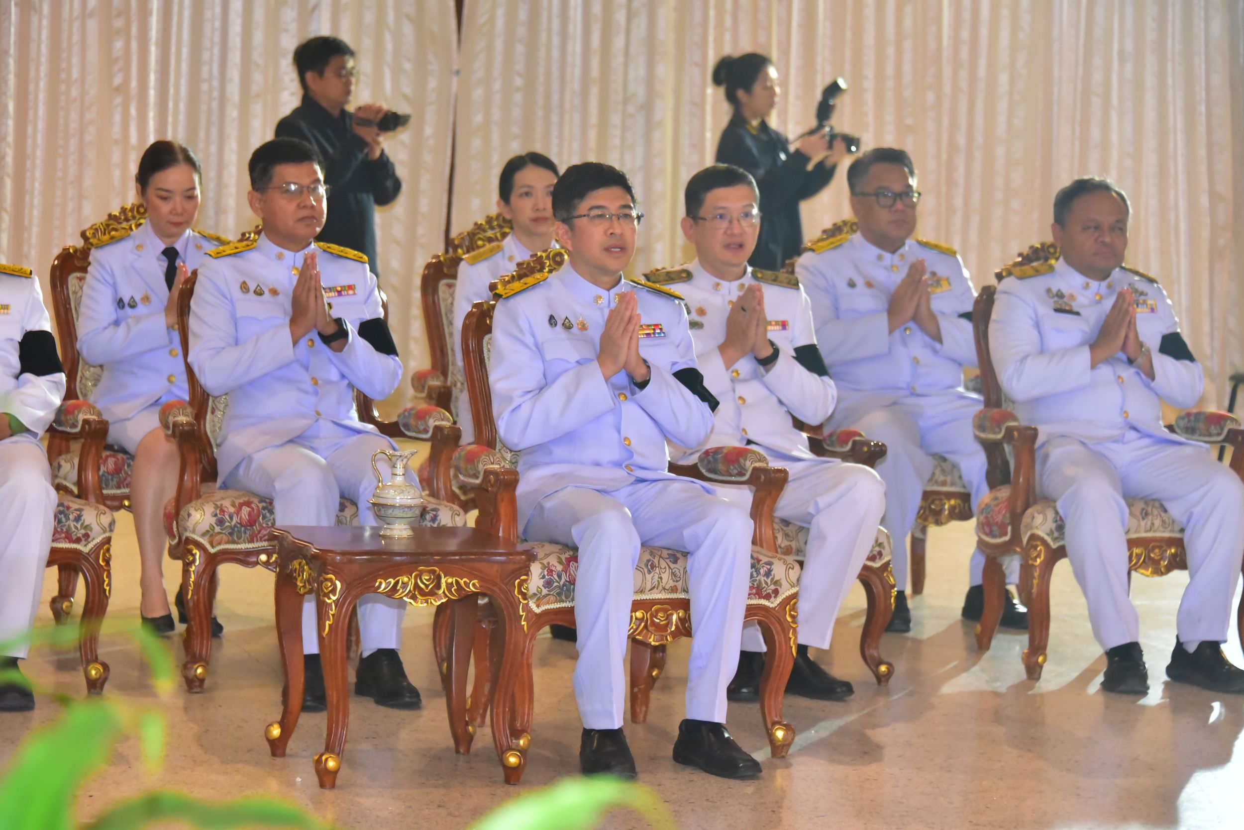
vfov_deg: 11.2
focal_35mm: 122
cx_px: 622
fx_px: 4217
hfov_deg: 16.8
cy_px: 415
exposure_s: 1/200
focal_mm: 122
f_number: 5.6
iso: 8000
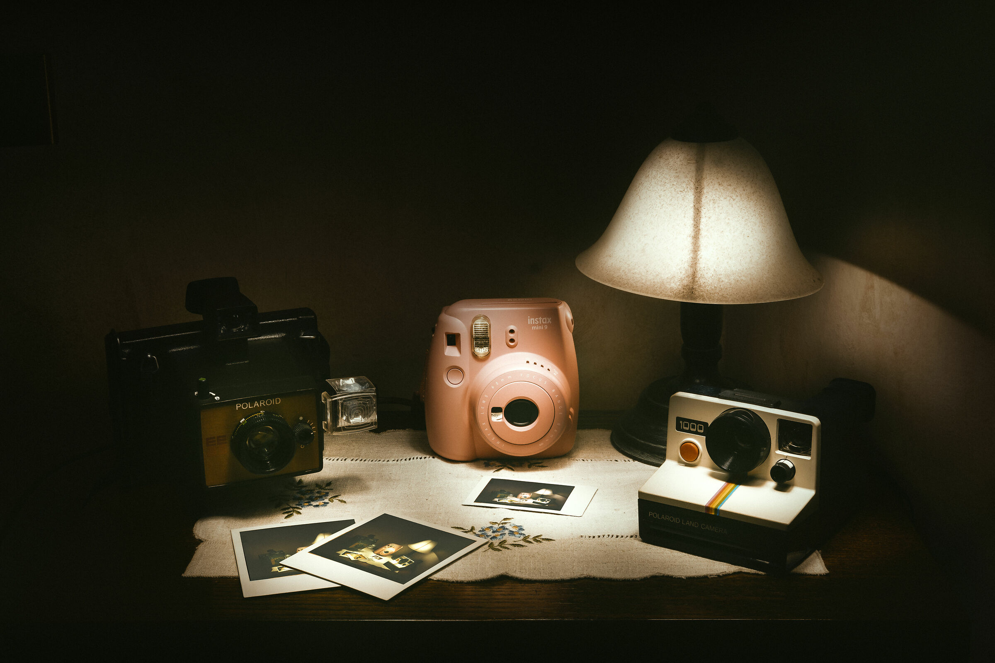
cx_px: 498
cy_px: 332
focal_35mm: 53
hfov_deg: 37.5
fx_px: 1465
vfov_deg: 25.5
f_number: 16
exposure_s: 25
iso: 100
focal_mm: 35
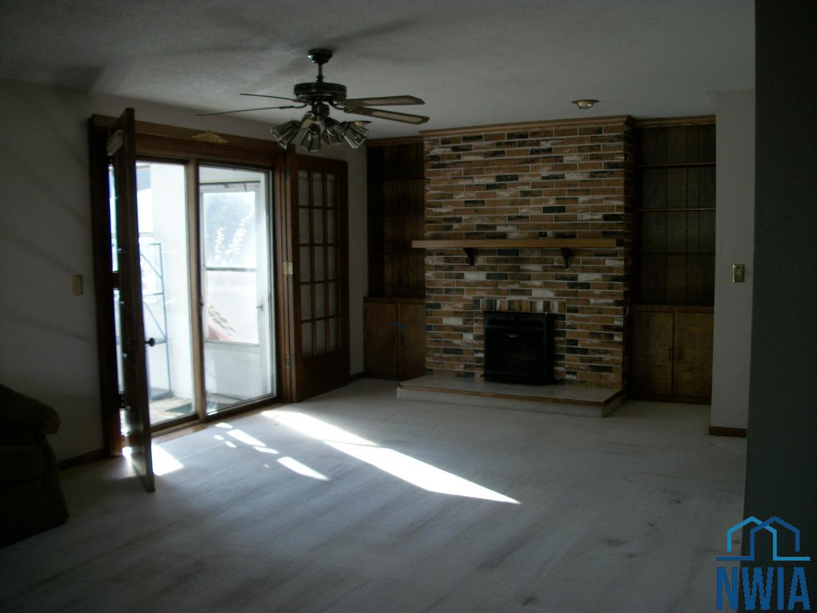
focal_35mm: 32
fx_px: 755
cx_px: 408
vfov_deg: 44.2
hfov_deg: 56.8
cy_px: 306
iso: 80
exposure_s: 1/80
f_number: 2.9
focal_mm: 5.7
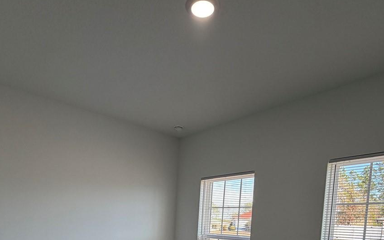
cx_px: 178
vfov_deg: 38.8
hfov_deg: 66.4
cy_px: 247
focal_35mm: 28
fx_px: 293
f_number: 2.2
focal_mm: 2.22
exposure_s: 1/120
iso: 64
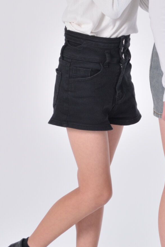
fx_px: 1044
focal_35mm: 152
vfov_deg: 13.4
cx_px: 137
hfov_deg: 9.0
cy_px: 43
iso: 200
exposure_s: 1/160
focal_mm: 52
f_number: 8
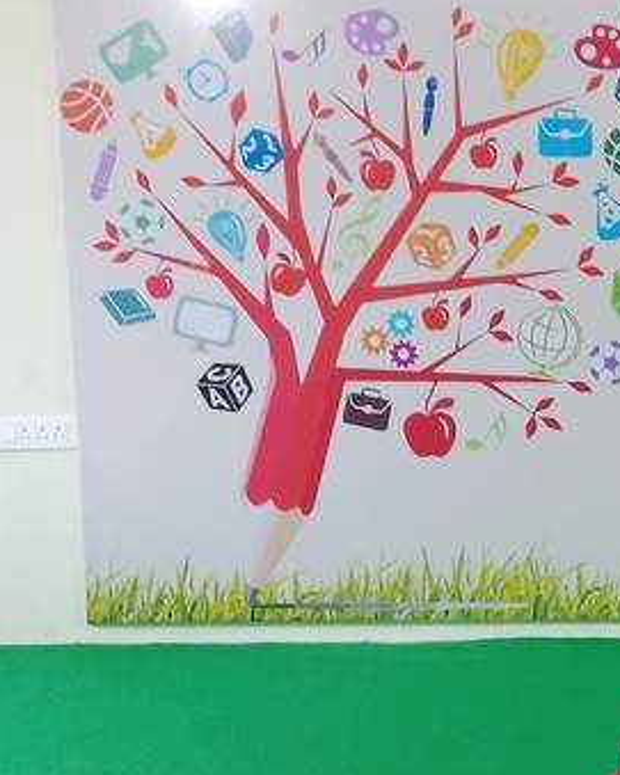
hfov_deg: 19.3
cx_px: 844
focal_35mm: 72
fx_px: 1652
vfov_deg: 26.4
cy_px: 448
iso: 160
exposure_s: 1/33.3
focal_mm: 4.6
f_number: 1.8
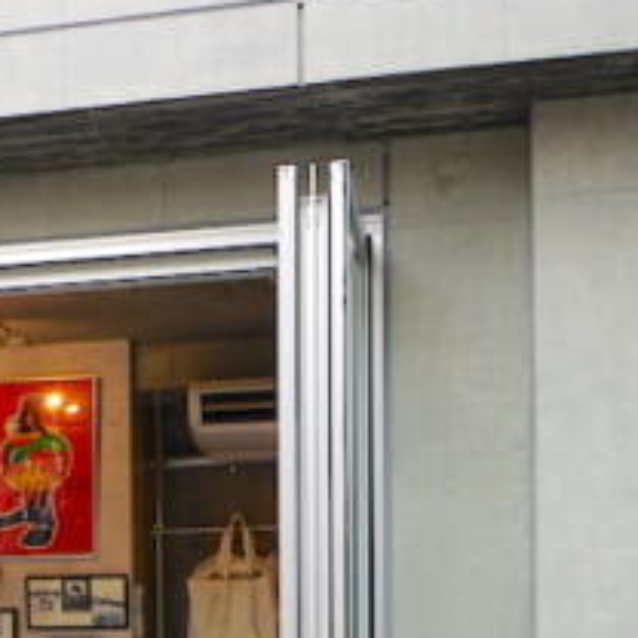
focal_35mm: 83
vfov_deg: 20.0
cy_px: 701
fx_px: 1731
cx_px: -150
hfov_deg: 19.5
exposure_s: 1/400
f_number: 3.5
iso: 250
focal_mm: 29
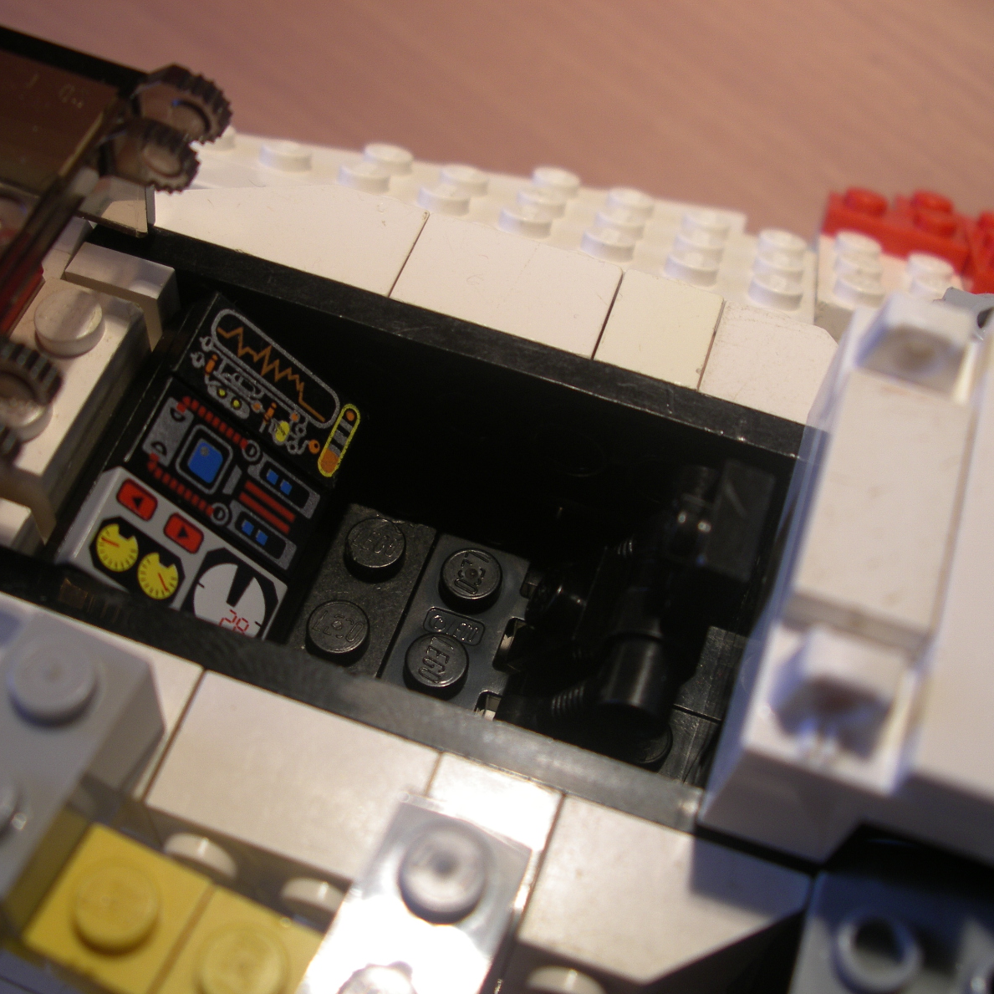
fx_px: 1429
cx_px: 415
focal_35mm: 44
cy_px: 497
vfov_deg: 38.3
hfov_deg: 38.2
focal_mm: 7.8
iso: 80
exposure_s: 1/30
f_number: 2.8
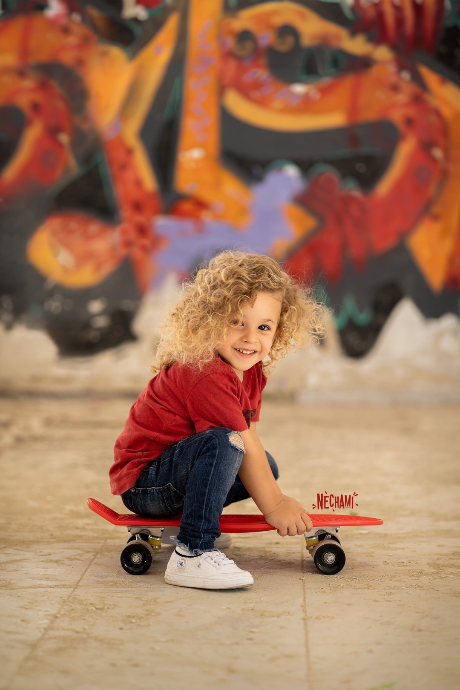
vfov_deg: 23.9
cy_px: 345
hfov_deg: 16.1
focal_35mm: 85
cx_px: 230
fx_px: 1629
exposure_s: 1/160
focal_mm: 85
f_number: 2.2
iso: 100
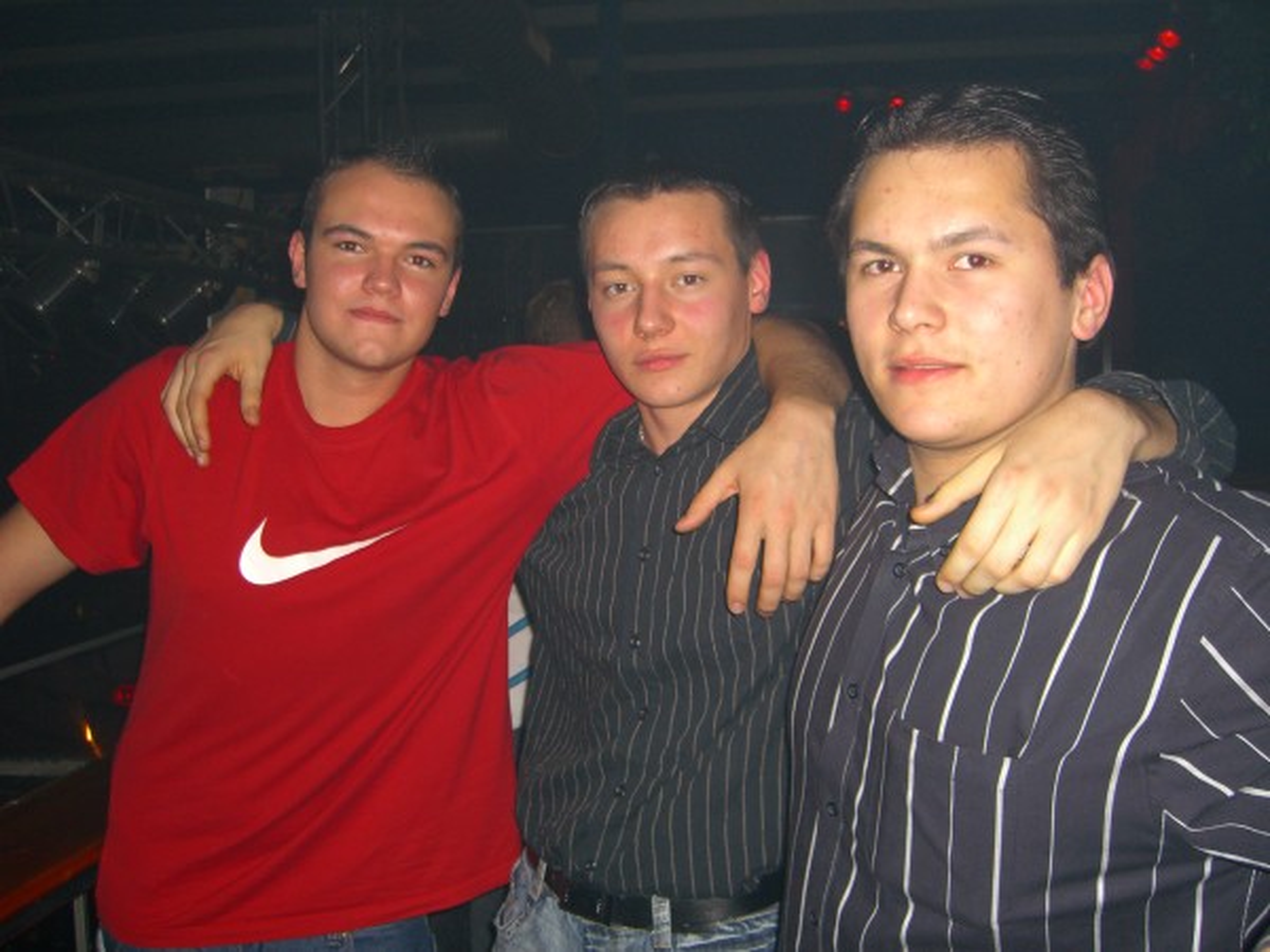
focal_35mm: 38
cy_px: 476
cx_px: 635
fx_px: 1394
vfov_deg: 37.7
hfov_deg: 49.0
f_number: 2.8
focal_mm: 7.9
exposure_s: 1/60
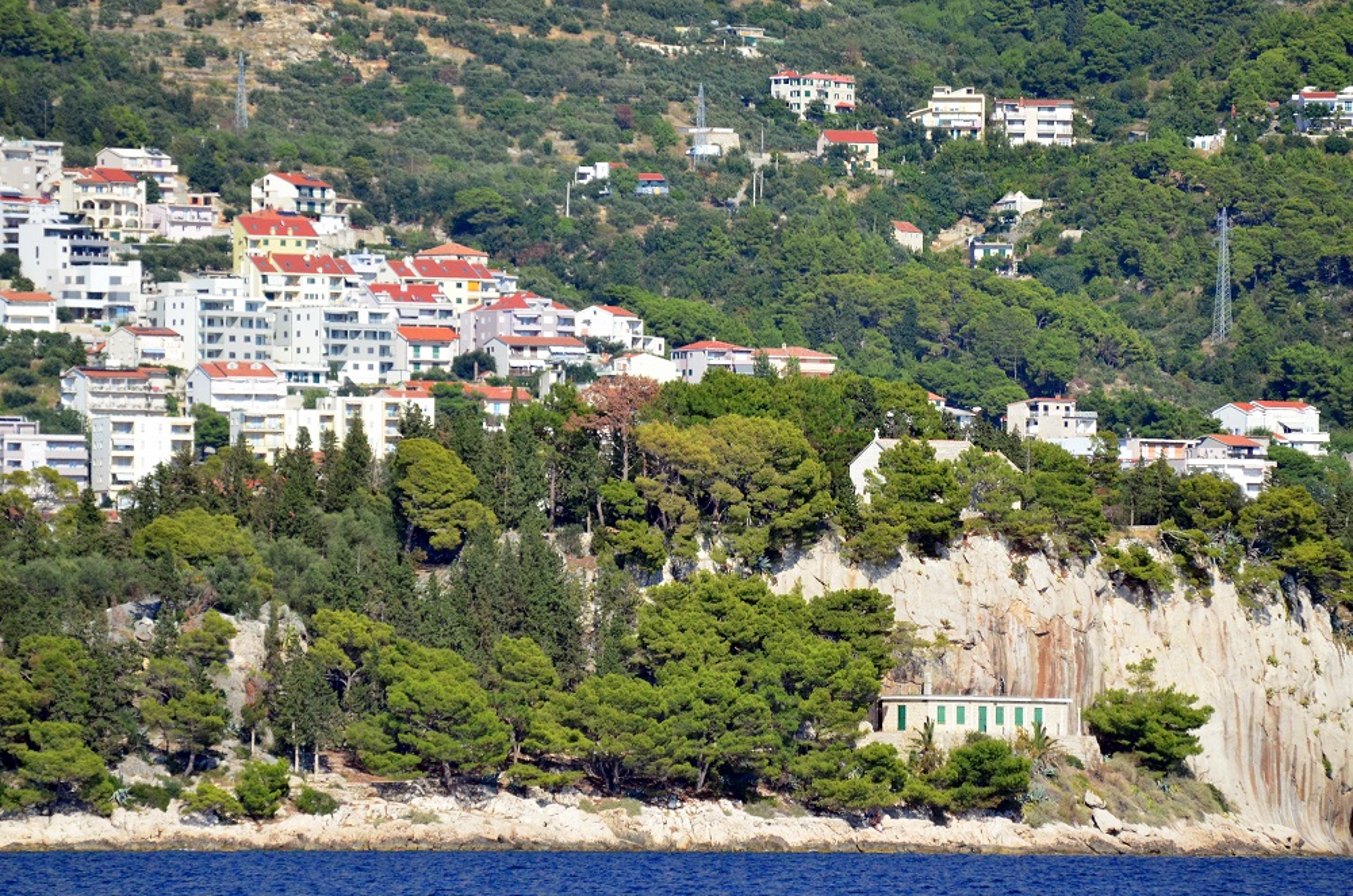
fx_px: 14062
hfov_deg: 5.5
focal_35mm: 375
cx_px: 676
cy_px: 448
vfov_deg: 3.6
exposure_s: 1/8000
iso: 1600
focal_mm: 250
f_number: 5.6
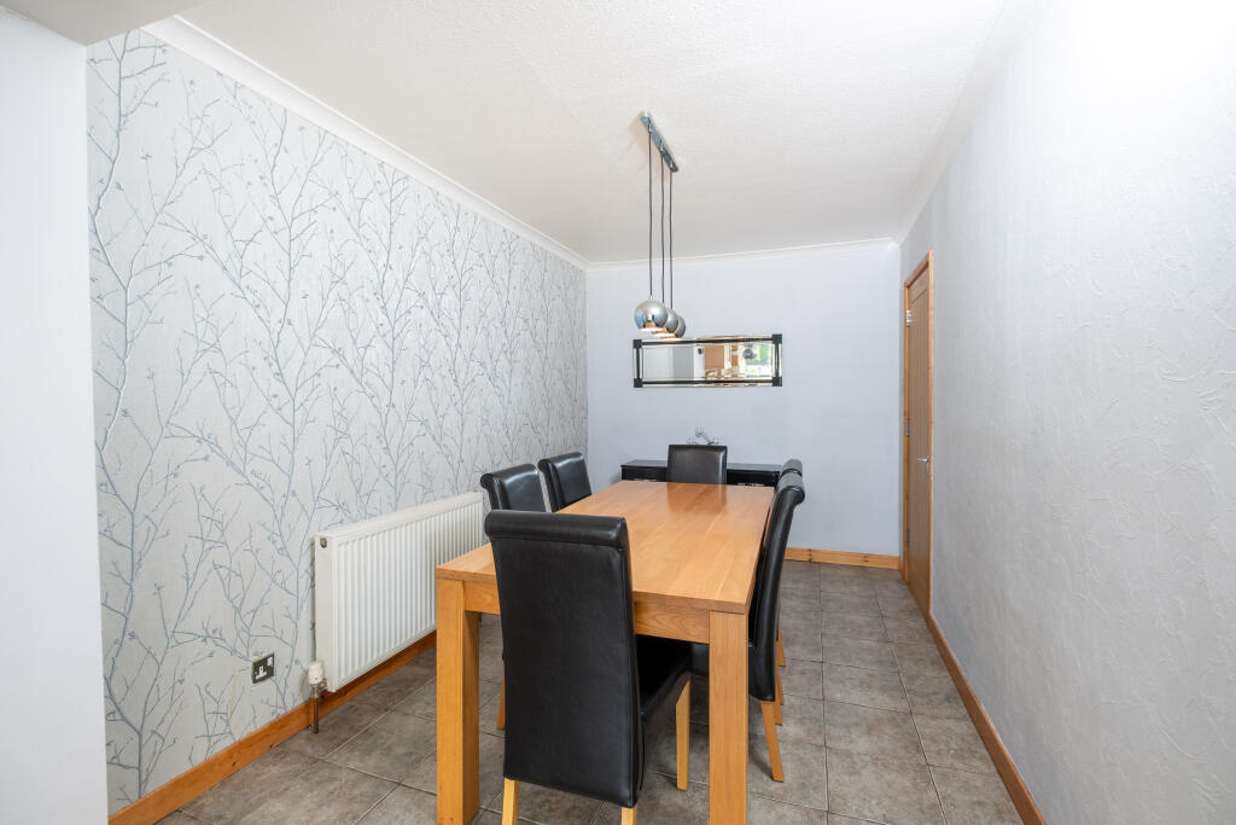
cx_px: 618
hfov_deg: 100.4
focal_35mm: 15
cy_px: 412
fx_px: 515
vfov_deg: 77.3
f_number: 4
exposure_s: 1/125
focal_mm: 10
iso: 400
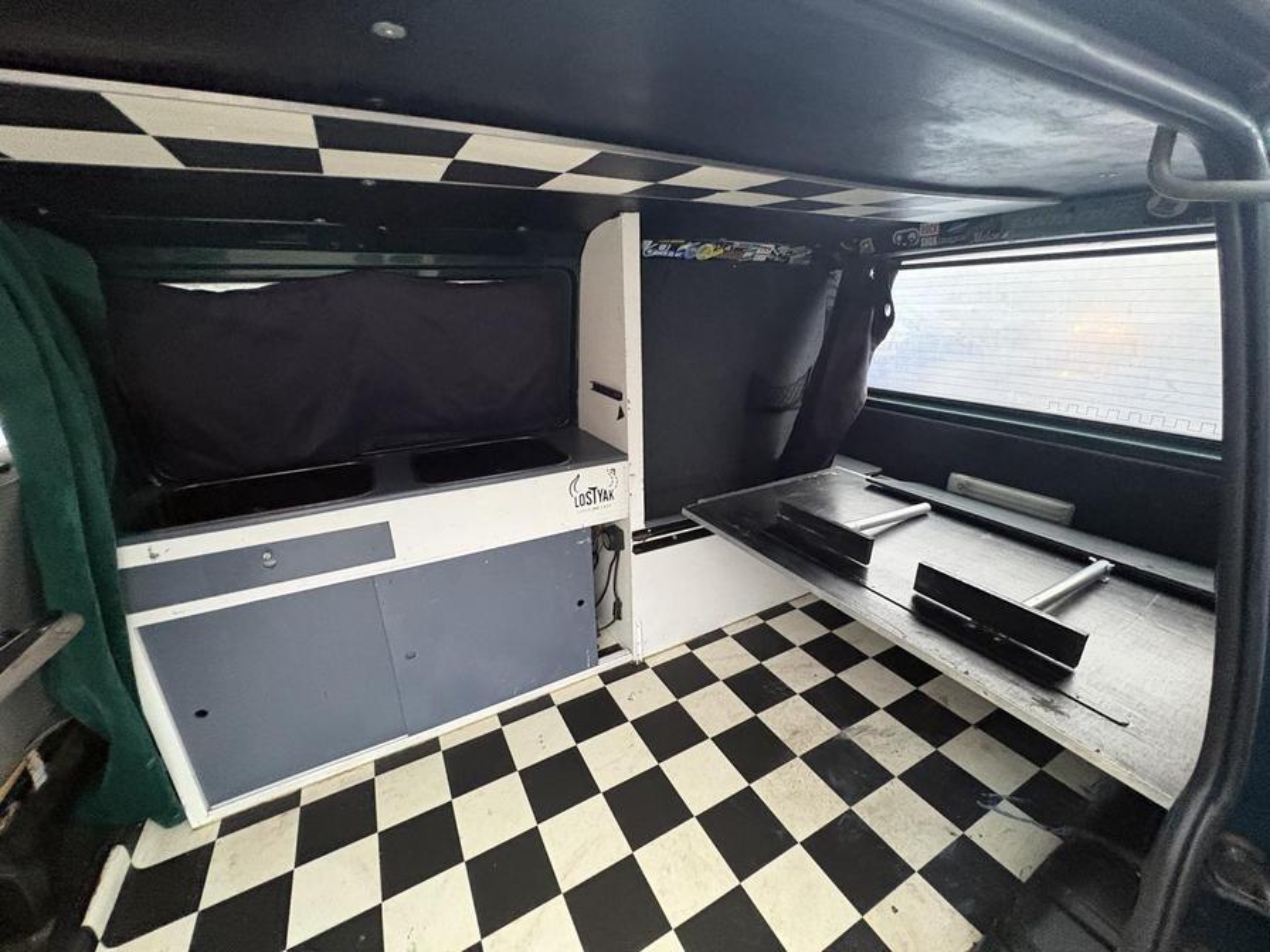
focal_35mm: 14
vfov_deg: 85.7
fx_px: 514
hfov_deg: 102.1
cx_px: 635
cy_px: 476
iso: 800
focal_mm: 2.22
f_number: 2.2
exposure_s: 1/60
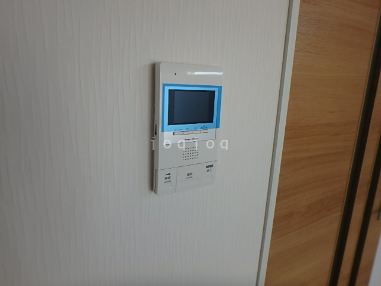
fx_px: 253
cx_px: 190
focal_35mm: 23
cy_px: 143
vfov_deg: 58.9
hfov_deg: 73.9
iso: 125
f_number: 3.8
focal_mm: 4
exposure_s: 1/80
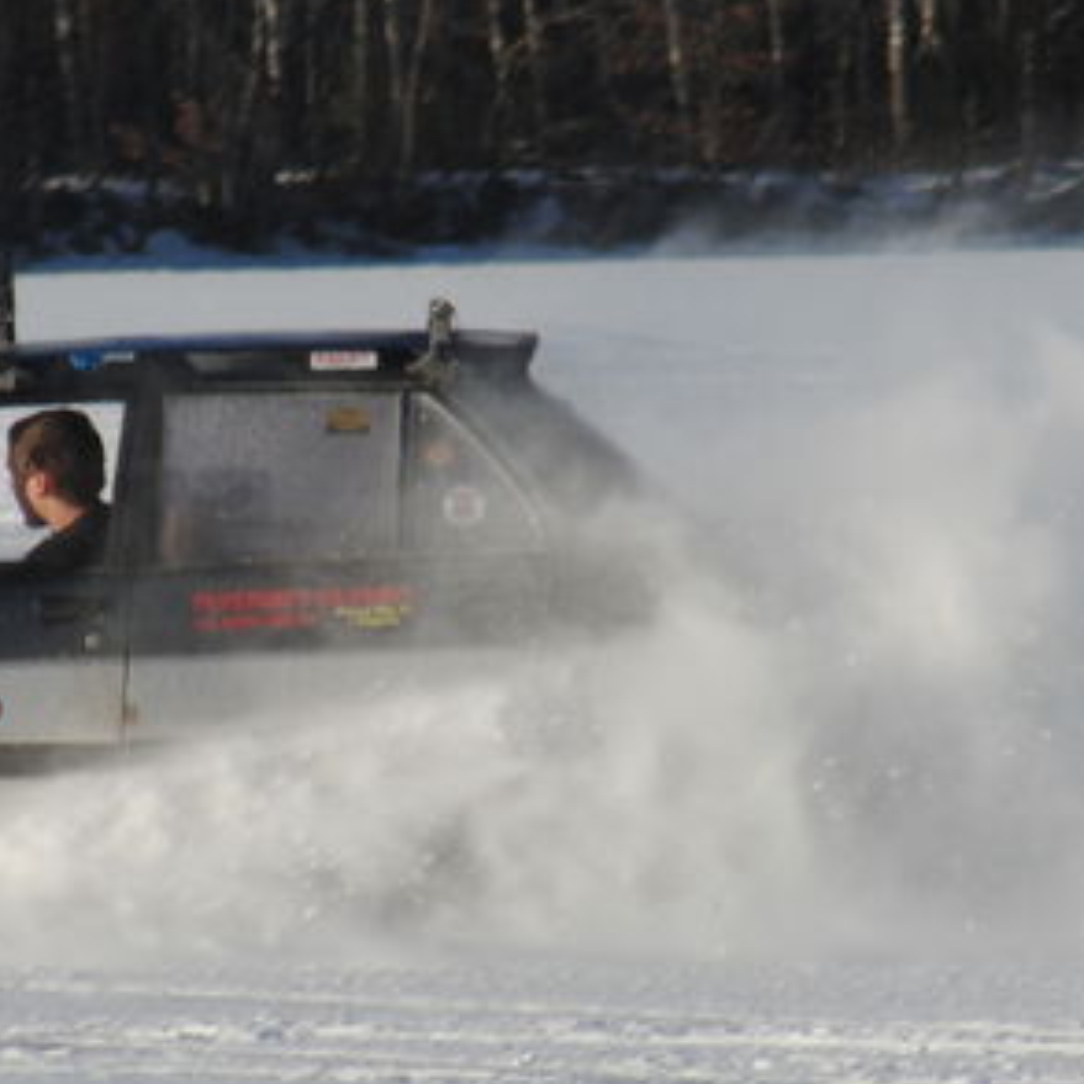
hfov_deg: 2.1
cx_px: 400
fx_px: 29512
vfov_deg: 2.1
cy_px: 459
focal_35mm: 833
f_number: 4.6
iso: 100
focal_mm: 87.6
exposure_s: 1/800
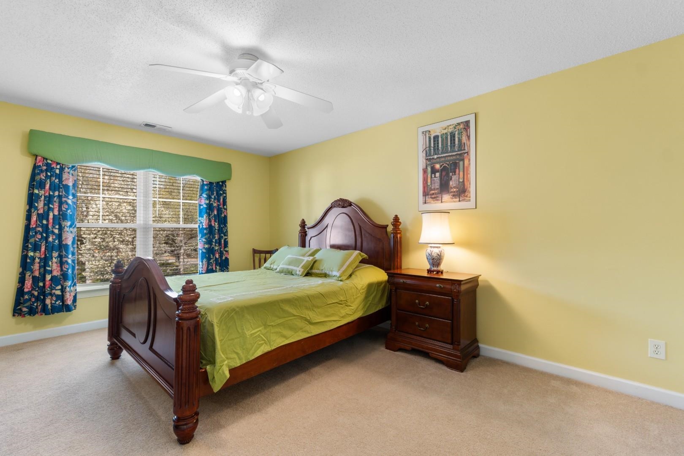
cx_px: 342
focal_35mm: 15
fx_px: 285
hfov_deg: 100.4
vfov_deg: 77.3
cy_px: 228
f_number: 4.5
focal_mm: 10
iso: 100
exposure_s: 1/8
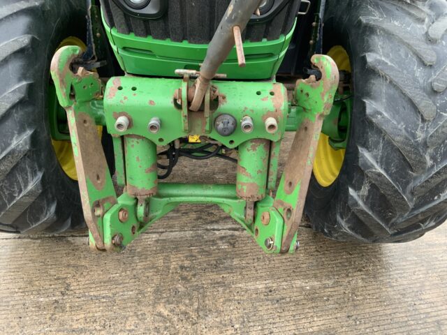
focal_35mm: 29
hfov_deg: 61.7
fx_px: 374
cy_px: 168
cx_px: 224
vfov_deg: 48.2
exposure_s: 1/122
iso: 64
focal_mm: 3
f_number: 1.8
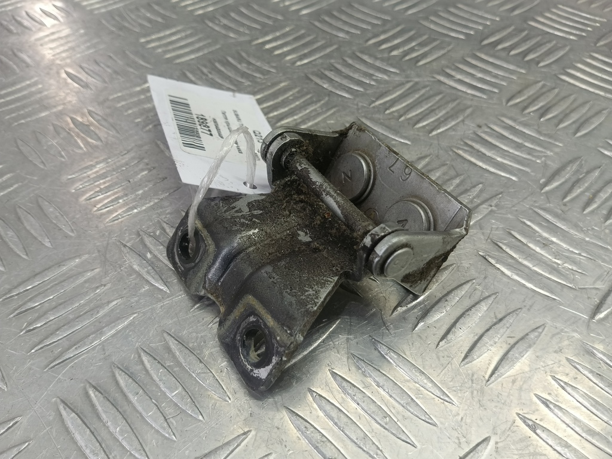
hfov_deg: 65.3
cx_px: 306
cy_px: 230
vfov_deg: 51.4
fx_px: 477
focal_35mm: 27
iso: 116
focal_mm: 4.11
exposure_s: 1/50
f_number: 1.6
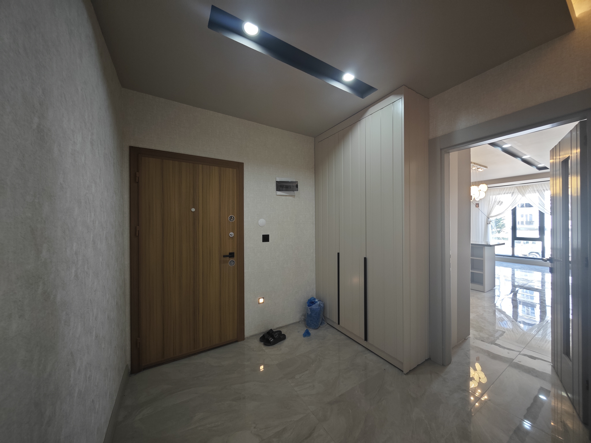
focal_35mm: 12
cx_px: 296
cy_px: 222
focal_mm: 2.03
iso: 200
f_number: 1.8
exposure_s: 1/38
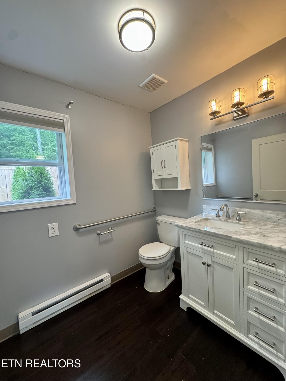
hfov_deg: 85.7
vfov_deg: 102.1
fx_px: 154
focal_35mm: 14
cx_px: 143
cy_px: 190
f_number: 2.2
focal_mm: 2.22
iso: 250
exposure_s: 1/60
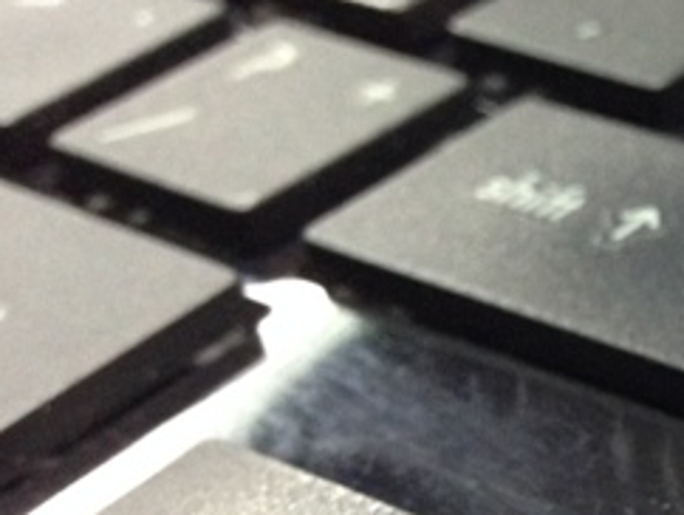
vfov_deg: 13.4
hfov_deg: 16.1
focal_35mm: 109
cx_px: 1102
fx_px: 2156
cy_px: 546
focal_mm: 4.12
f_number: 2.4
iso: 250
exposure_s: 1/20
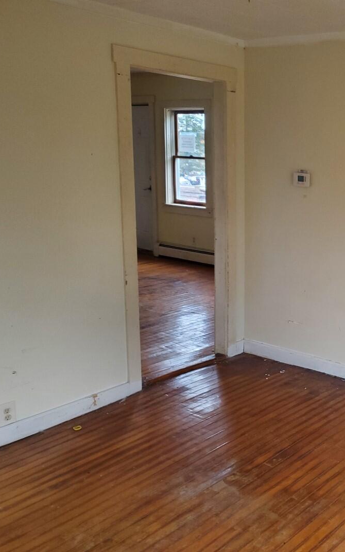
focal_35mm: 37
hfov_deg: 31.7
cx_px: 347
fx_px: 557
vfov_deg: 52.8
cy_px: 276
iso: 200
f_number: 1.5
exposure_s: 1/50
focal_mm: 4.3
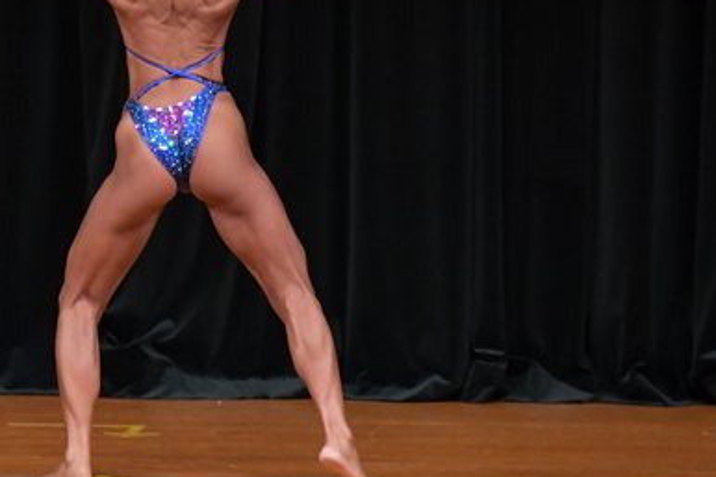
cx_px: 214
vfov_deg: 2.5
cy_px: 102
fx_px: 10775
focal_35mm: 542
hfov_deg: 3.8
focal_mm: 180
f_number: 5.6
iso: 4000
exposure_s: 1/400
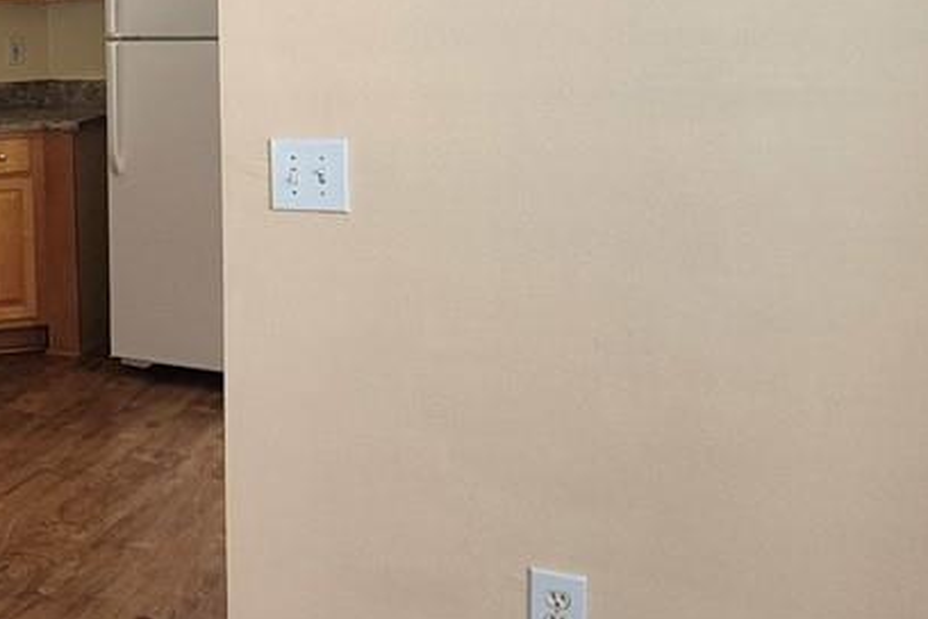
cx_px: -246
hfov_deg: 30.5
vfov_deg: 25.0
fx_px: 1366
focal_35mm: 53
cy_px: 100
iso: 100
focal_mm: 1.74
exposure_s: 1/60
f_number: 2.2
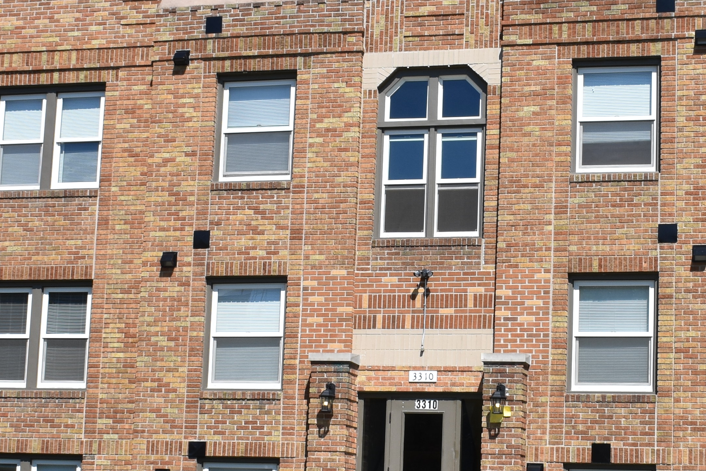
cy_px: 254
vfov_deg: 14.9
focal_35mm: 92
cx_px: 452
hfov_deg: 22.1
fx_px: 1804
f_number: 10
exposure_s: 1/400
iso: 200
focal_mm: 22
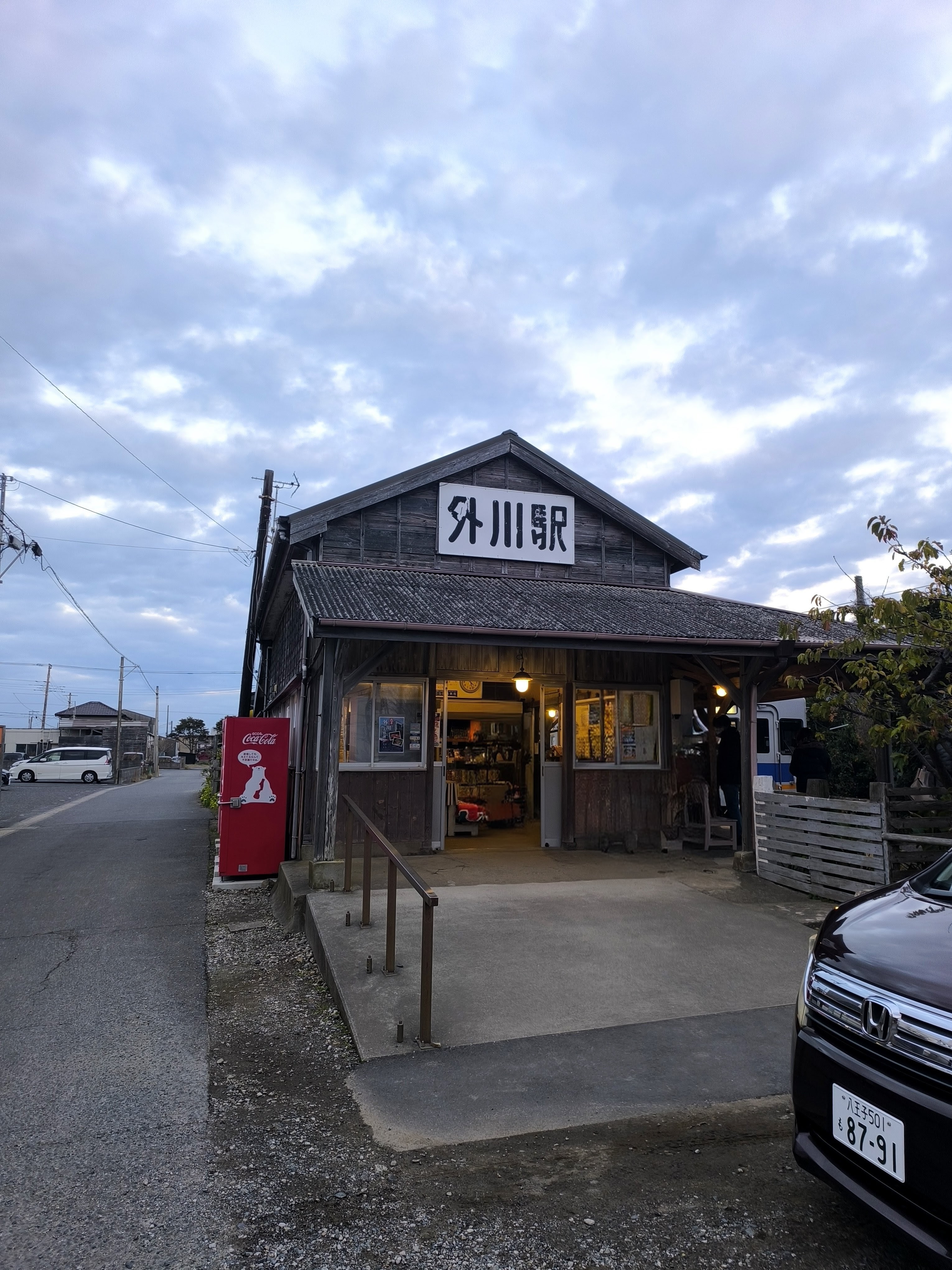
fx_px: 843
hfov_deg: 58.9
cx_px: 476
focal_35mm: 23
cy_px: 635
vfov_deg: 73.9
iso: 400
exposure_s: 1/100
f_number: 1.65
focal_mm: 6.14
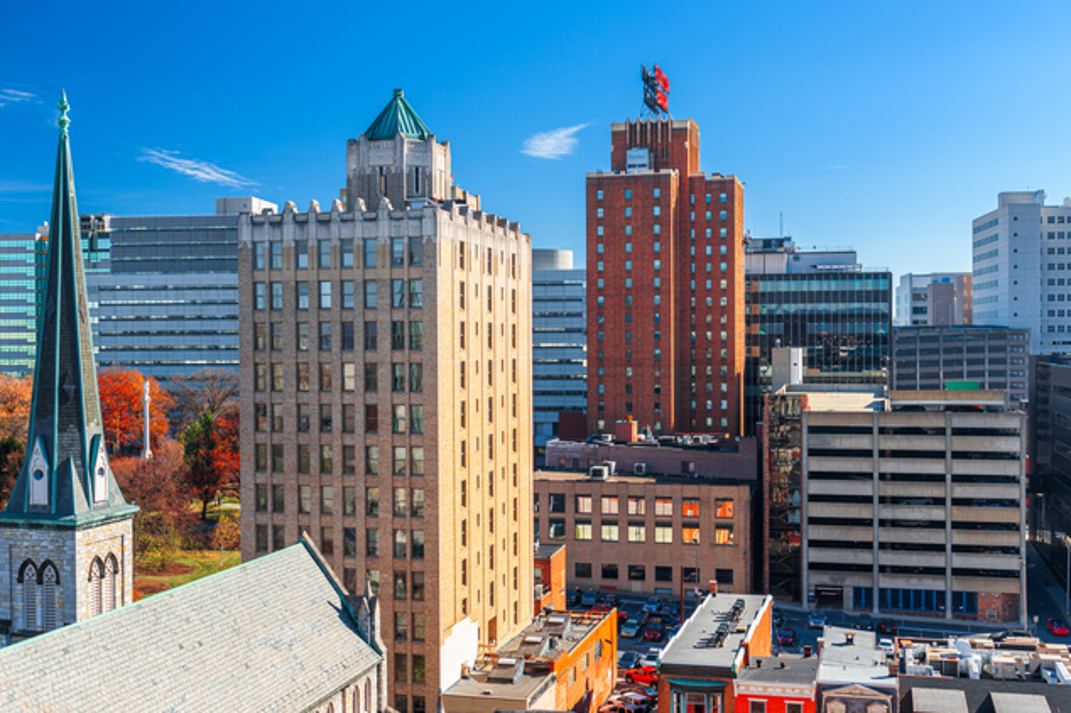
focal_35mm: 40
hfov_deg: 48.5
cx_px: 564
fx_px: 1189
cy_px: 362
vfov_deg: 33.4
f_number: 8
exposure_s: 1/80
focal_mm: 35
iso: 110
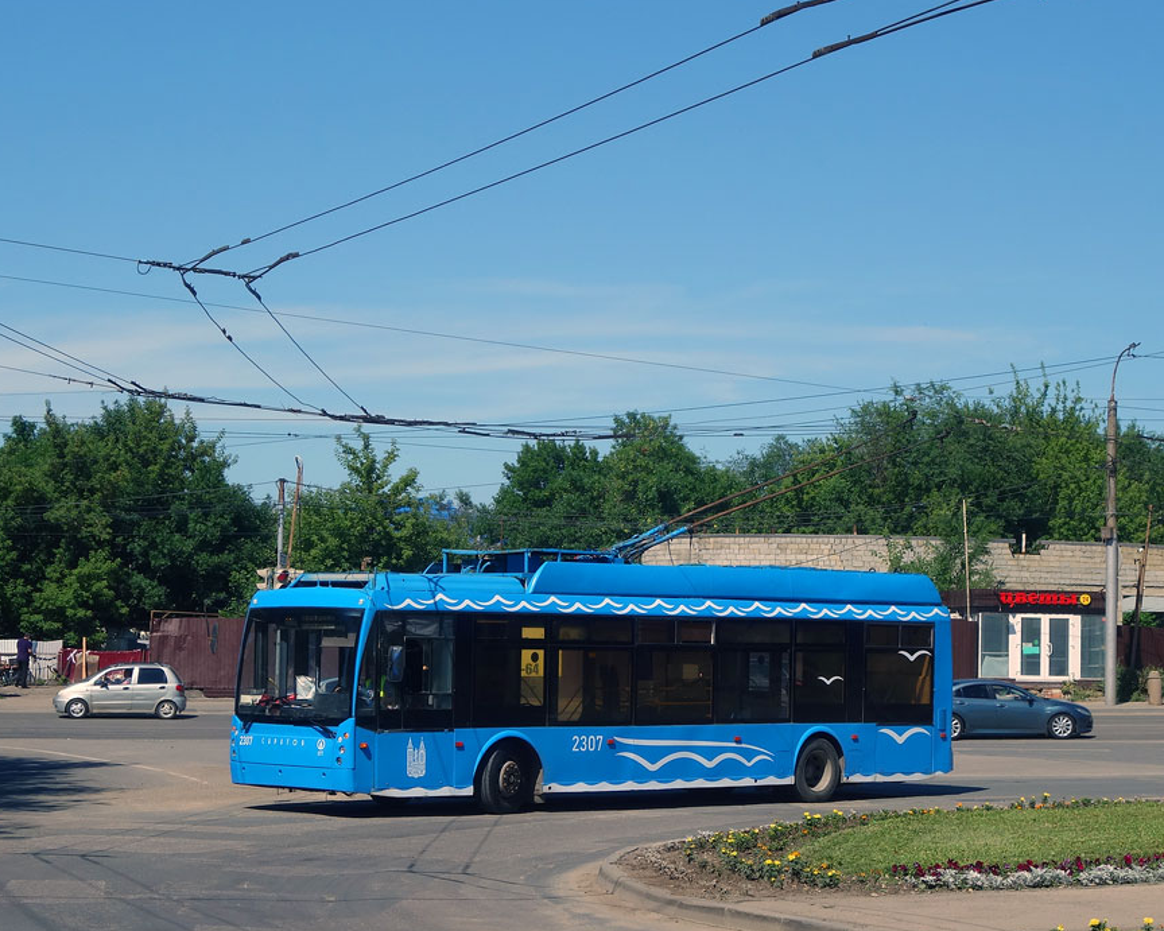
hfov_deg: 26.1
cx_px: 574
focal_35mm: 73
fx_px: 2515
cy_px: 438
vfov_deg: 21.0
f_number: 7.1
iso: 125
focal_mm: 20.64
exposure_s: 1/500
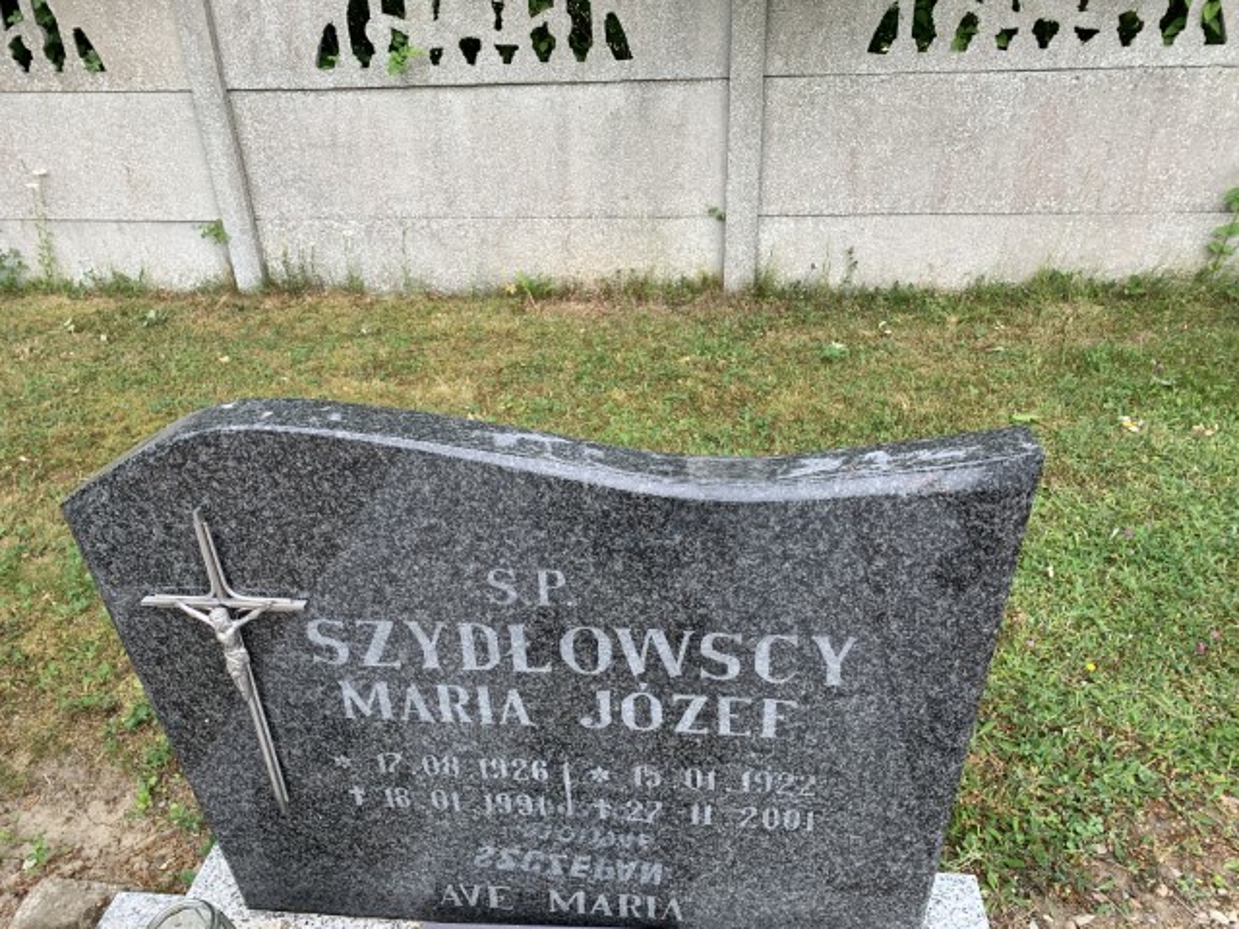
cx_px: 620
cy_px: 464
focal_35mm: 26
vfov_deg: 53.1
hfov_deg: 67.3
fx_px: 931
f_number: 1.8
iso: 25
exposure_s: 1/184
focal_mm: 4.25
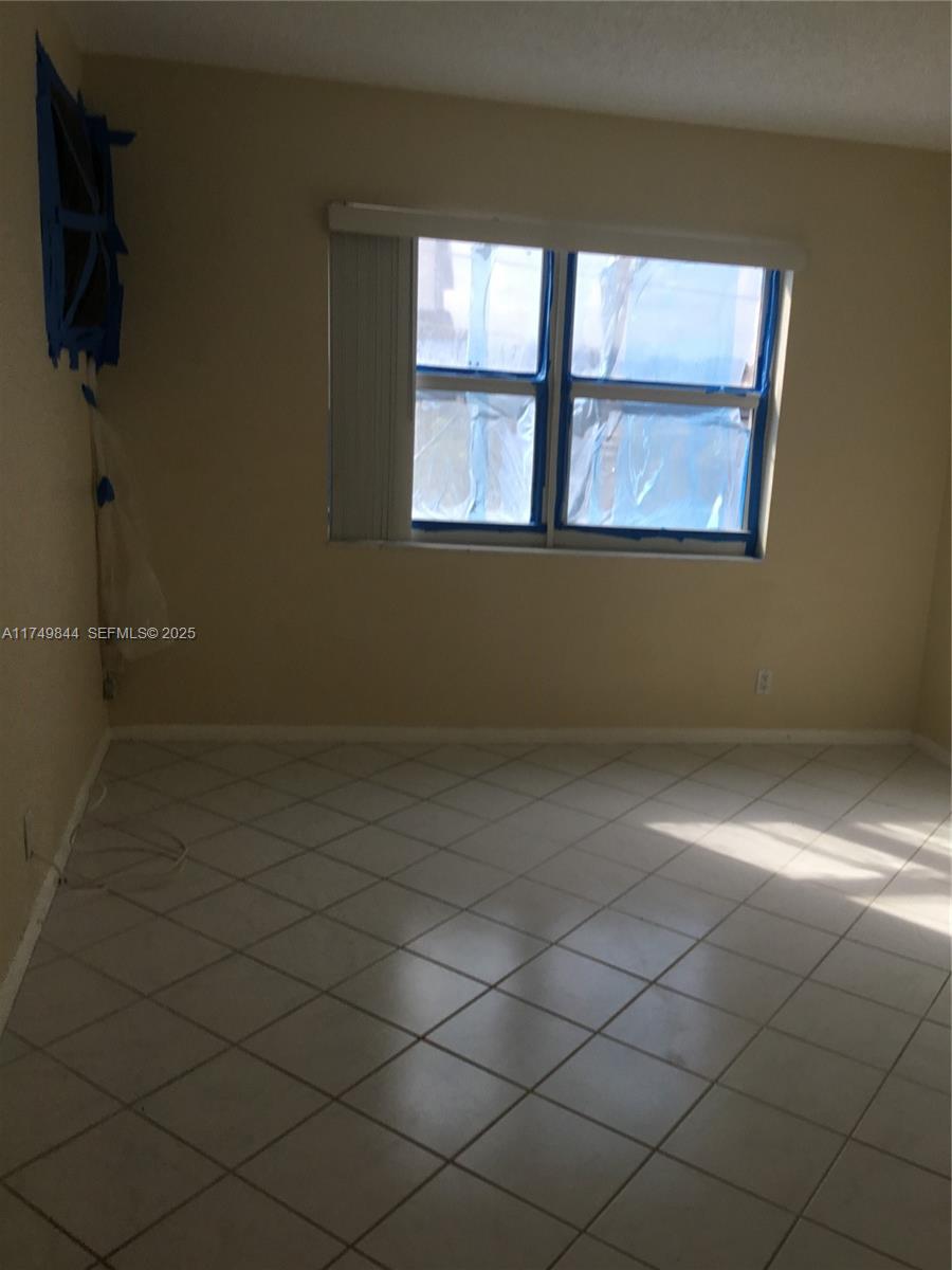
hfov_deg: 45.4
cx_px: 476
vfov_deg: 58.4
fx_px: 1137
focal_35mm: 31
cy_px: 635
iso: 25
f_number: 2.4
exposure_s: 1/287
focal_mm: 3.3
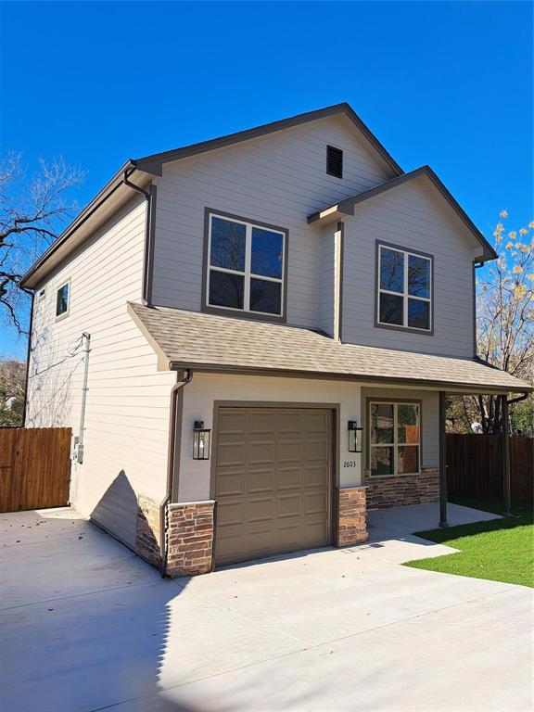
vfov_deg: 71.6
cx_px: 267
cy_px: 356
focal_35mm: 24
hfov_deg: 56.8
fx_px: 494
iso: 50
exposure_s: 1/843
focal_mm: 5.23
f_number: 1.8
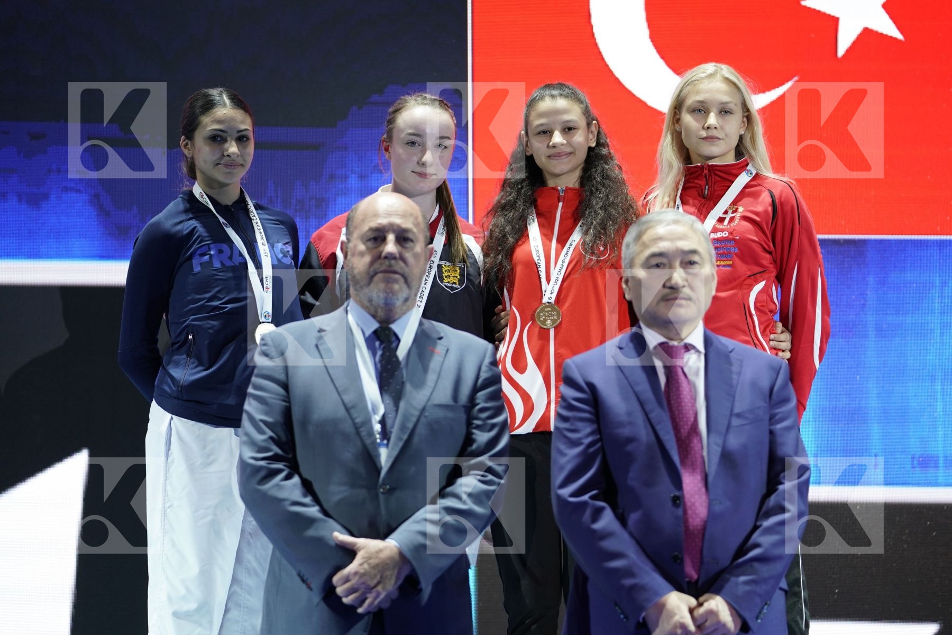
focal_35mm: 158
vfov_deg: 8.7
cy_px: 318
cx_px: 476
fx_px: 4178
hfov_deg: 13.0
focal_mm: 158
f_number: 2.8
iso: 800
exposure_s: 1/250
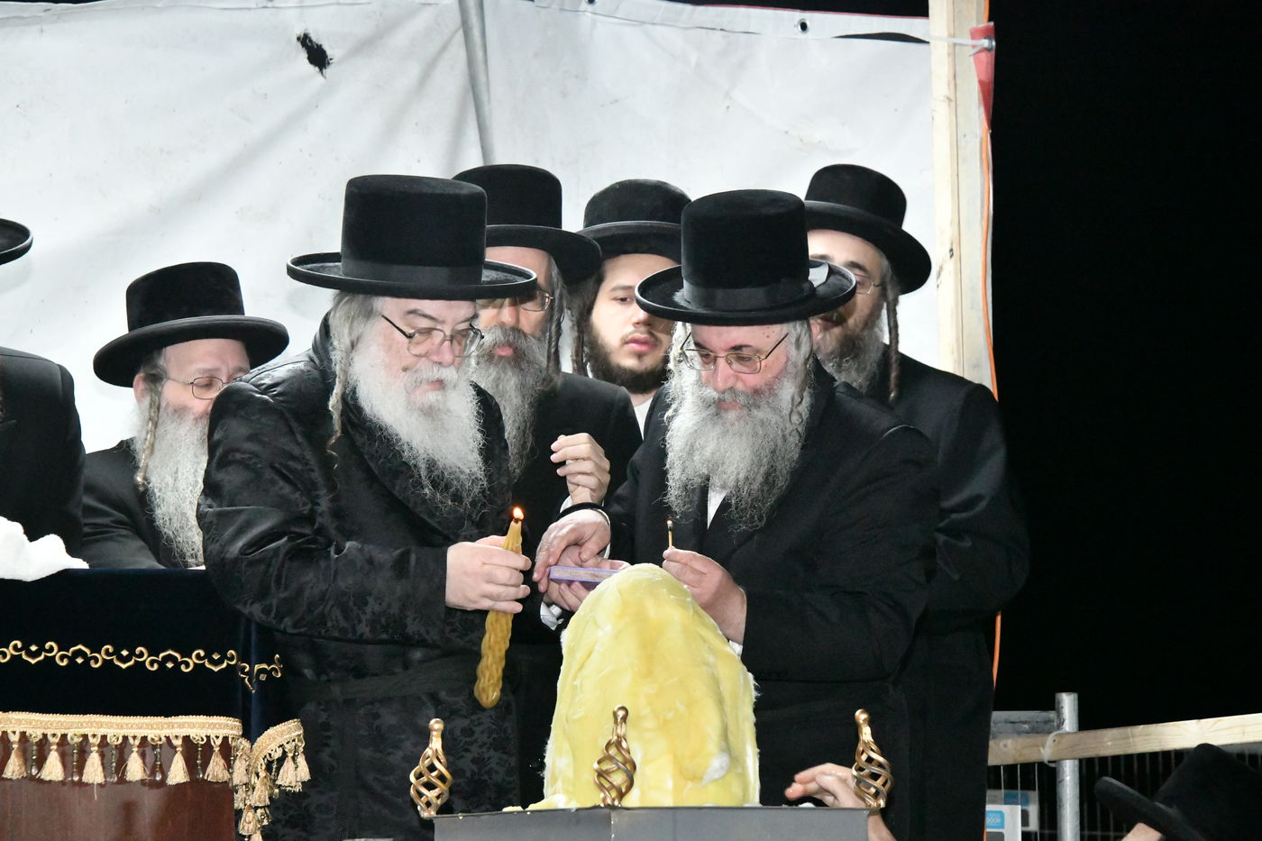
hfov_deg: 13.7
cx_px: 631
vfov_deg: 9.1
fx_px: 5257
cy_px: 420
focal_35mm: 150
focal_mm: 150
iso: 25600
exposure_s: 1/160
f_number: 10
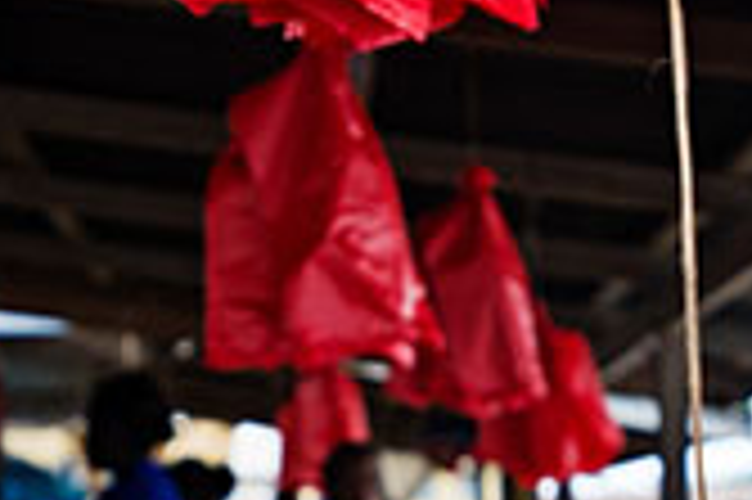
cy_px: 597
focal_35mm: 115
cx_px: 248
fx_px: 2400
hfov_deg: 17.8
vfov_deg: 11.7
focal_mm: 32
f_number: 2.8
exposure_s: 1/800
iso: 200
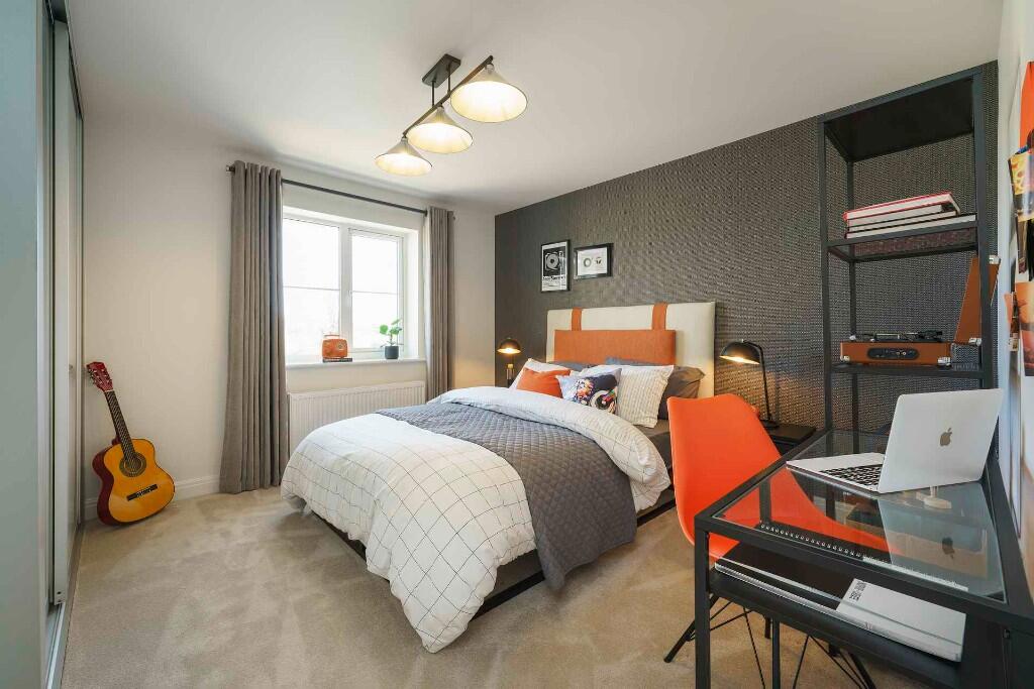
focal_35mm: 14
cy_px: 344
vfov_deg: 81.2
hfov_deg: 104.2
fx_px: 402
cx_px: 517
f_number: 11
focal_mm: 14
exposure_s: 1/1.67
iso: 100
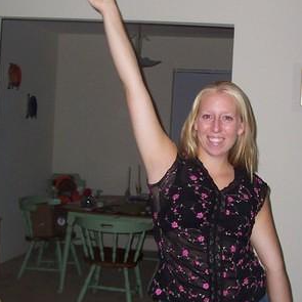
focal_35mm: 71
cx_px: 169
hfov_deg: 24.3
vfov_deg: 24.3
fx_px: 701
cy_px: 130
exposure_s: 1/60
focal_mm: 5.6
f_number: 2.8
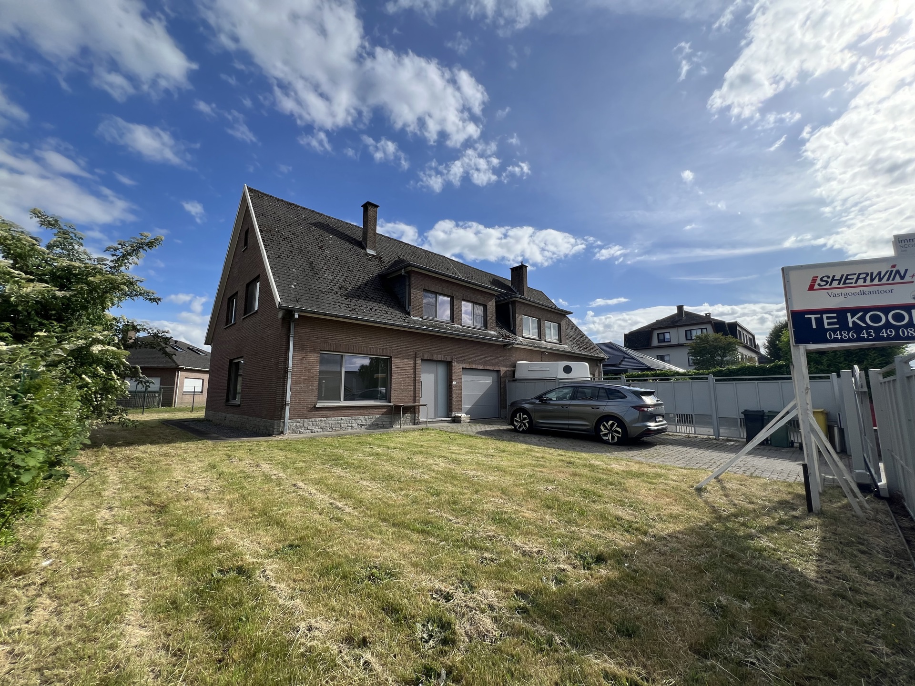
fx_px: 344
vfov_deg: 89.9
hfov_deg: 106.2
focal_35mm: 13
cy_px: 343
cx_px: 458
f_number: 1.8
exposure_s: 1/1449
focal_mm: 1.57
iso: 32
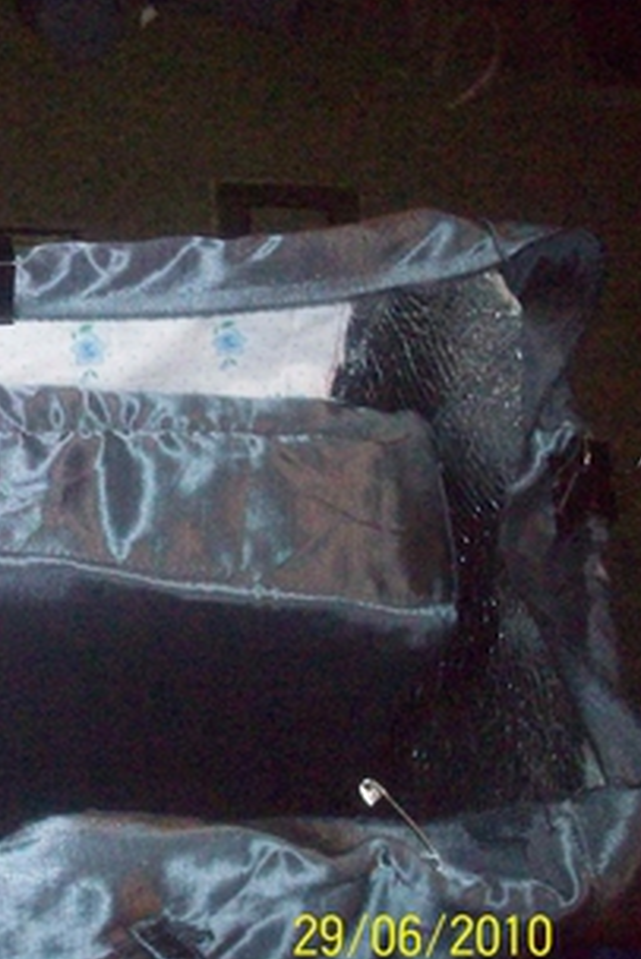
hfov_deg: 22.5
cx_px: -57
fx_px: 1521
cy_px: 505
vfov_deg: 35.0
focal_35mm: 57
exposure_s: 1/64
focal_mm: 6.2
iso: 800
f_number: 2.8
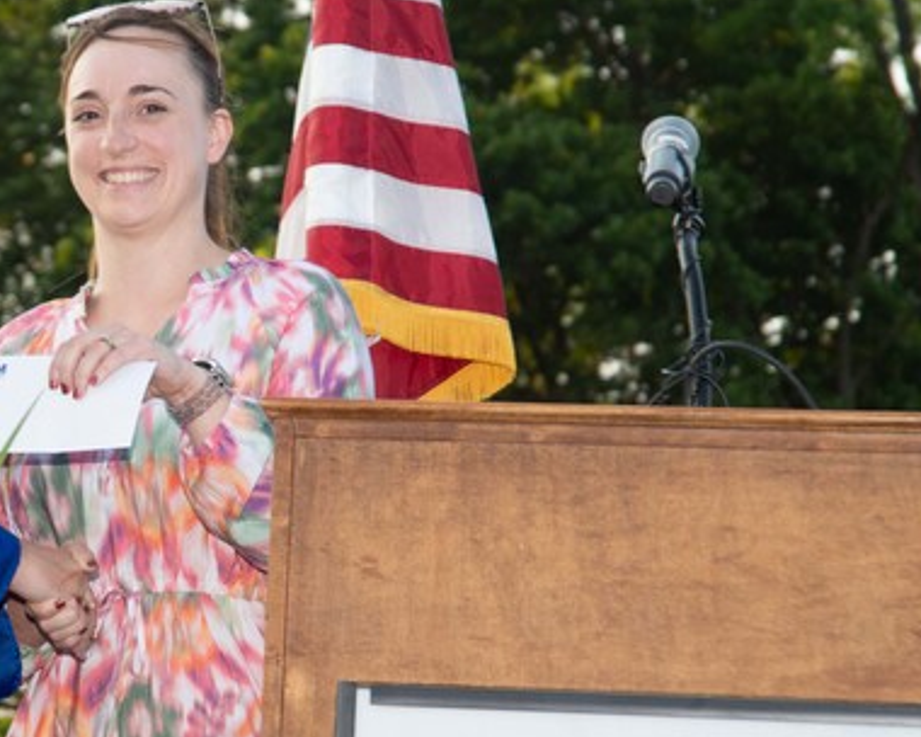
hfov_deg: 7.0
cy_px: 395
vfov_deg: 5.6
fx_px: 7550
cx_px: 70
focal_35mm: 277
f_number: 14
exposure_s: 1/200
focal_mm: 140
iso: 800
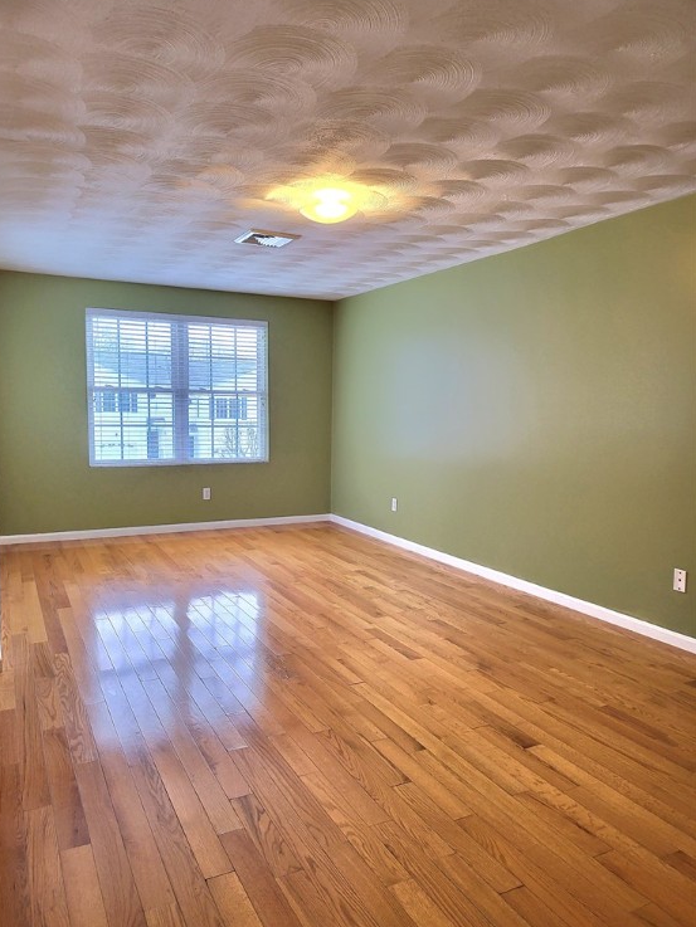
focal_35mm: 25
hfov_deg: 54.9
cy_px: 464
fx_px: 670
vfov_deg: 69.4
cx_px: 336
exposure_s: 1/120
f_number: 1.8
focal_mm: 5
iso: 250
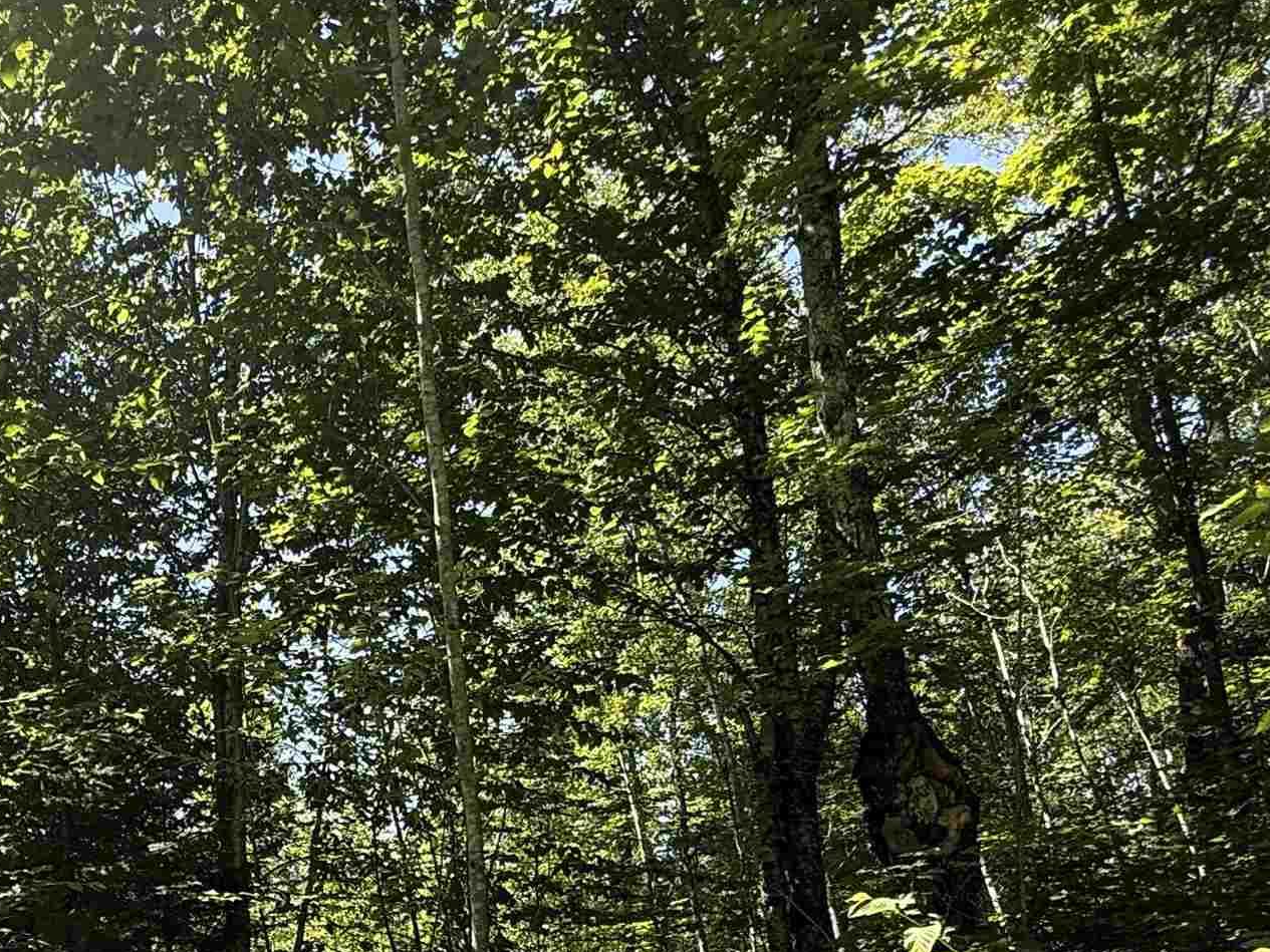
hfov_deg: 49.6
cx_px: 194
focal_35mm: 34
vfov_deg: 37.8
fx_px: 1248
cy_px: 925
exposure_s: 1/300
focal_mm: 2.22
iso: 50
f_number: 2.2
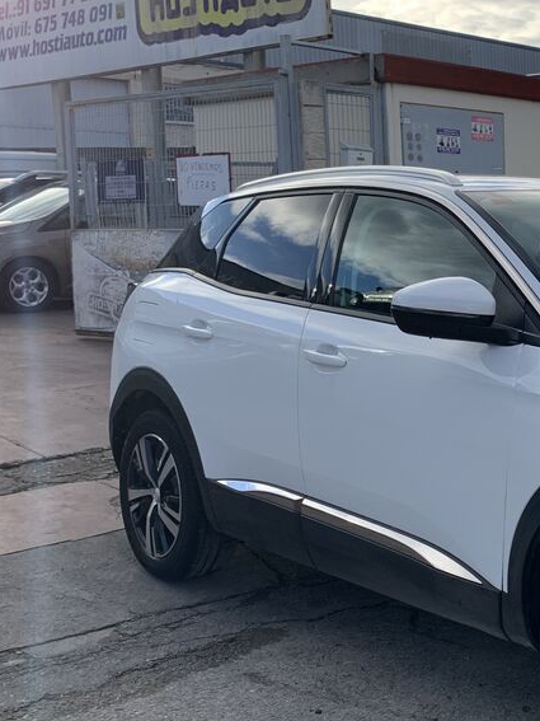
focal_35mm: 55
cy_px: 380
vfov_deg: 34.9
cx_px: 614
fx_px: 1144
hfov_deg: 24.5
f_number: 1.8
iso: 25
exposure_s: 1/1235
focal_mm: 4.25
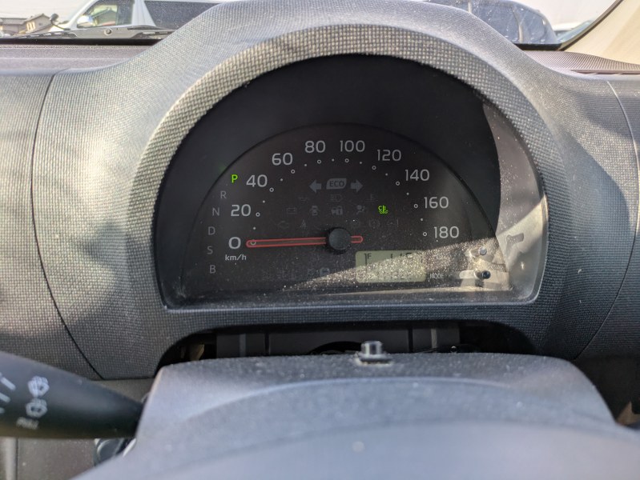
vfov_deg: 54.9
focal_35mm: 25
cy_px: 240
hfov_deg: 69.4
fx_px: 462
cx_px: 320
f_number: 1.89
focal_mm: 5.43
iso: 34
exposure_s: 1/522
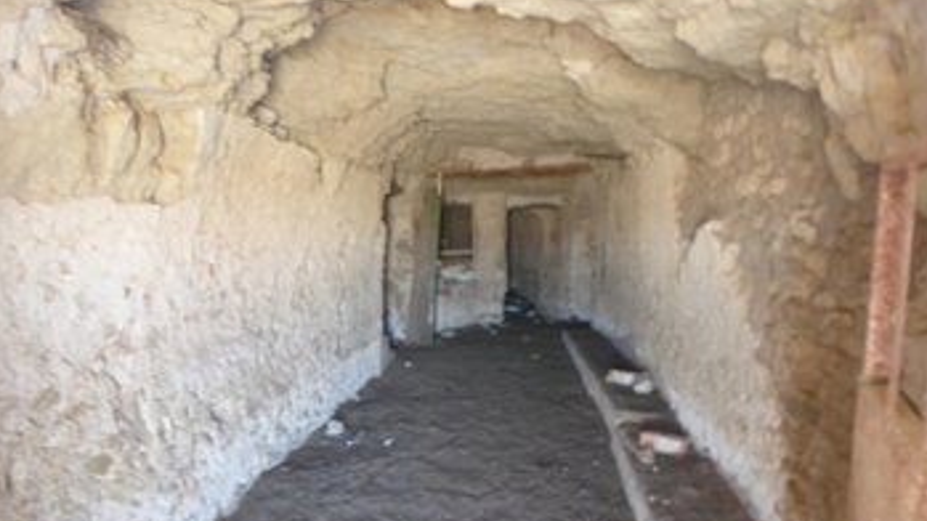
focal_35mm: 27
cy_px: 324
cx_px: 452
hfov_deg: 69.9
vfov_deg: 42.5
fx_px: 663
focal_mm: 4.3
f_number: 3.3
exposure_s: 1/4
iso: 160
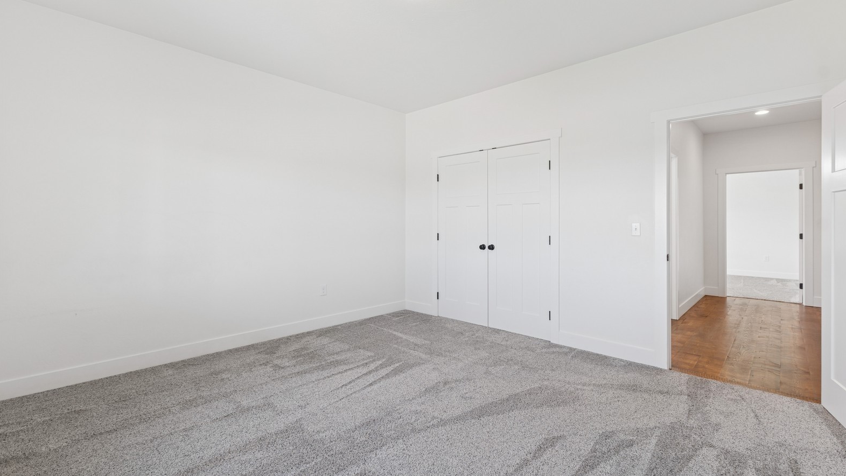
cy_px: 218
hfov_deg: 99.4
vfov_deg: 67.0
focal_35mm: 16
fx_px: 359
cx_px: 429
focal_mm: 10
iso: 100
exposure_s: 1/10
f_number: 6.3
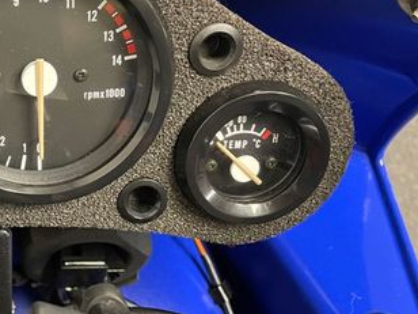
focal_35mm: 54
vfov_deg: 27.0
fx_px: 652
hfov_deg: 32.3
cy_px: 140
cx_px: -12
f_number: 1.6
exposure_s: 1/33
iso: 500
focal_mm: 4.2
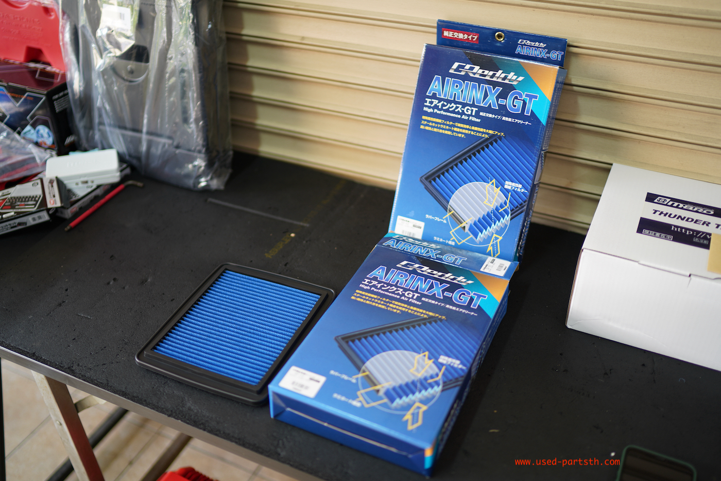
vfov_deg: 37.9
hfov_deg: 54.4
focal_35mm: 35
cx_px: 360
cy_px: 240
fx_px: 701
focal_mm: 35
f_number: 1.4
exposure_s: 1/50
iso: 100
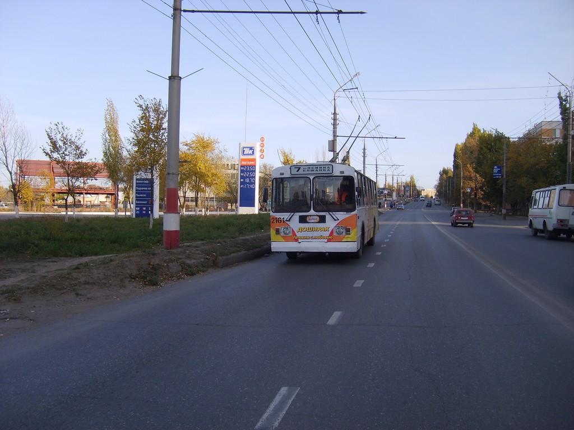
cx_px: 287
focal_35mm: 35
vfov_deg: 40.7
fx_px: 580
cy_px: 215
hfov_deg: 52.6
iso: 50
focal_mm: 5.8
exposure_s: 1/500
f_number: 2.8
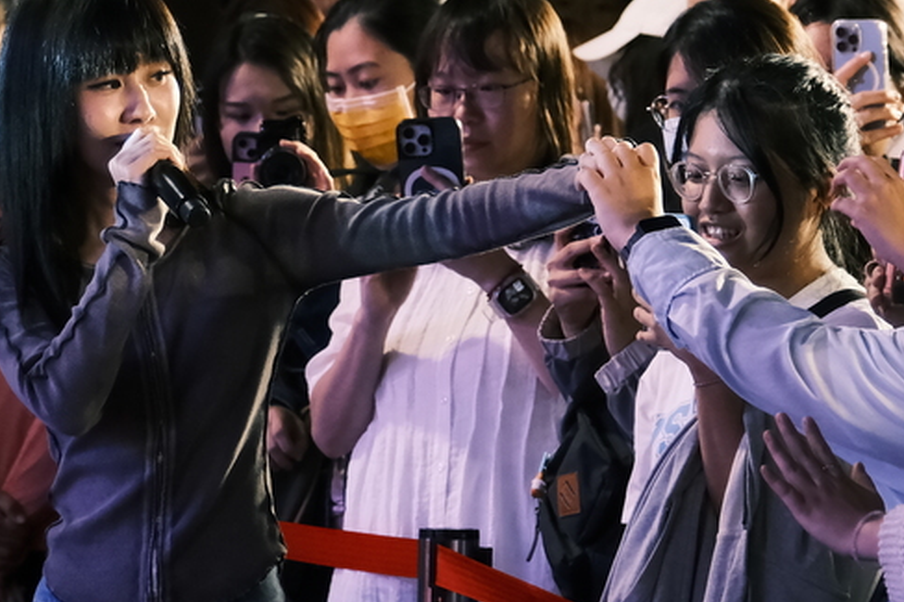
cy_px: 109
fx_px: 7405
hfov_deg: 7.0
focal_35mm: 295
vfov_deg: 4.7
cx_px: 498
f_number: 4
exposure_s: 1/160
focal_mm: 80
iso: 2500
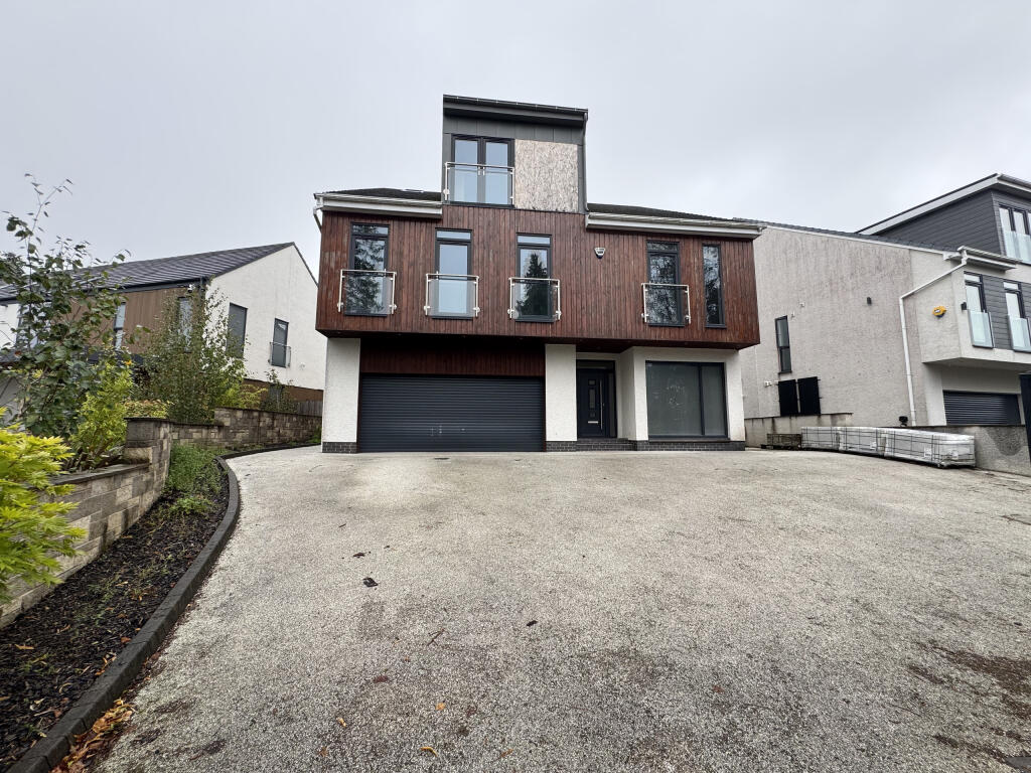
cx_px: 516
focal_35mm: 14
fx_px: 417
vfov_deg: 85.7
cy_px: 386
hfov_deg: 102.1
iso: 40
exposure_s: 1/126
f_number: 2.2
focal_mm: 2.22
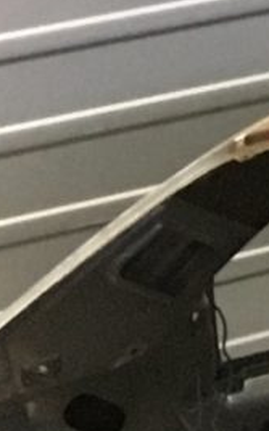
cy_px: 812
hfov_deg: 3.9
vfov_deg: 6.9
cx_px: 1451
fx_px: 3456
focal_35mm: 294
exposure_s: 1/25
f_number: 2.2
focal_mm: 4.15
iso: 200
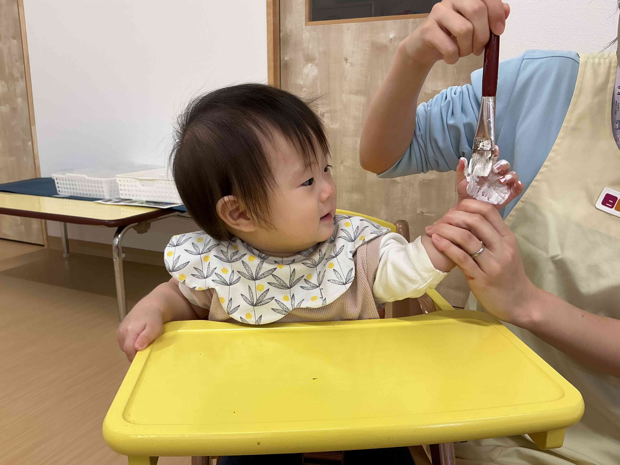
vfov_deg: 48.2
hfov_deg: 61.7
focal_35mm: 29
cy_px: 232
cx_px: 310
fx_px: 519
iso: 50
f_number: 1.8
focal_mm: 3
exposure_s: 1/120
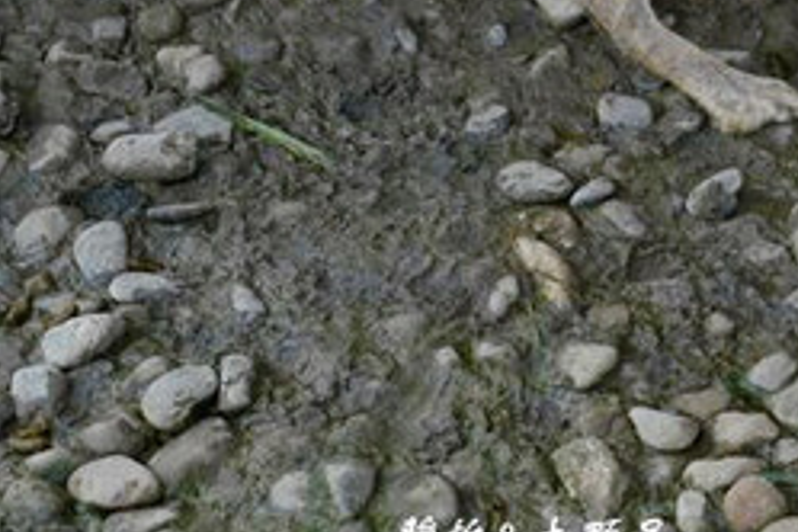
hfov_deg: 12.7
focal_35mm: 150
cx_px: 1359
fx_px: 3325
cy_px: 61
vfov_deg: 9.1
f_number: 7.1
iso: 320
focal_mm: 44
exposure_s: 1/160
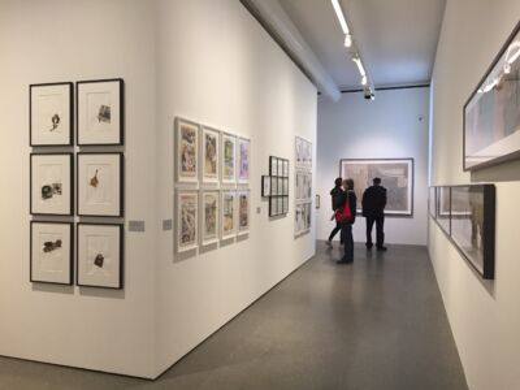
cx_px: 260
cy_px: 195
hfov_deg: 61.7
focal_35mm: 29
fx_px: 436
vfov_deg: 48.2
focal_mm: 4.15
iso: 200
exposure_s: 1/33
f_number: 2.2
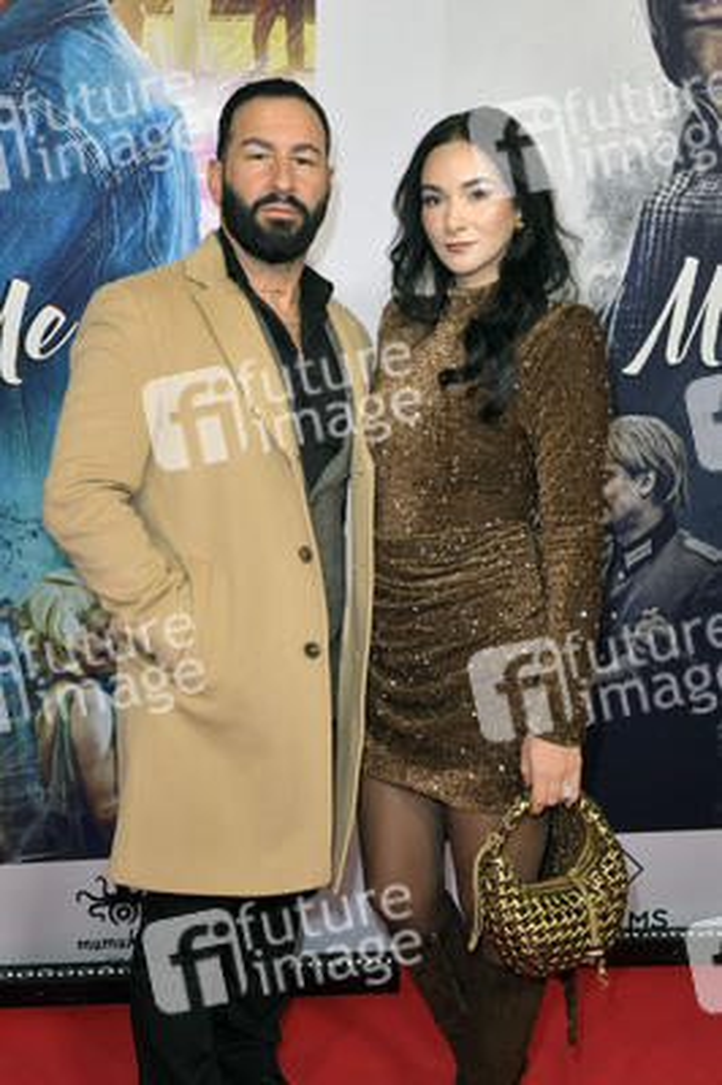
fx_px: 1326
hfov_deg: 30.5
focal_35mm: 44
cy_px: 542
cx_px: 361
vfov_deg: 44.5
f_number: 9
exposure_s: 1/250
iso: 1600
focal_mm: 44
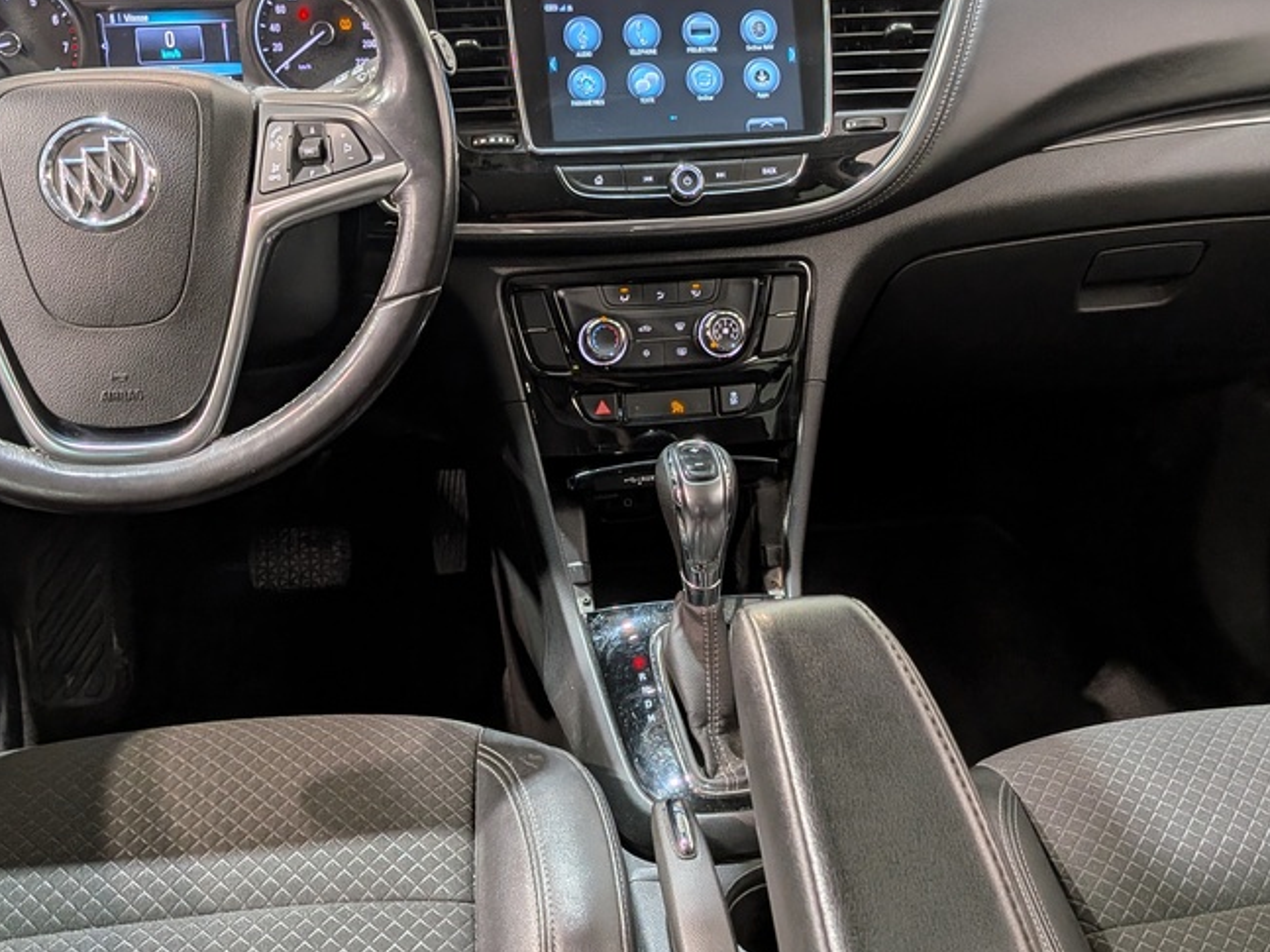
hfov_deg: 49.0
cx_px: 650
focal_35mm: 38
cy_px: 493
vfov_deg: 37.7
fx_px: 1394
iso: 33
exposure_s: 1/100
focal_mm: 4.53
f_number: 1.7
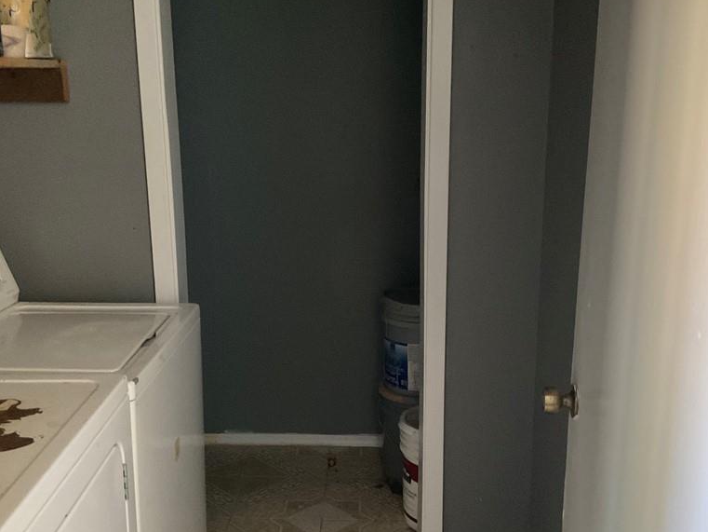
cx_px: 356
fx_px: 798
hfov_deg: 47.9
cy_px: 288
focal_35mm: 39
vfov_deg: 36.8
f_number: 1.8
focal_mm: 3
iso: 250
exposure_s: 1/30
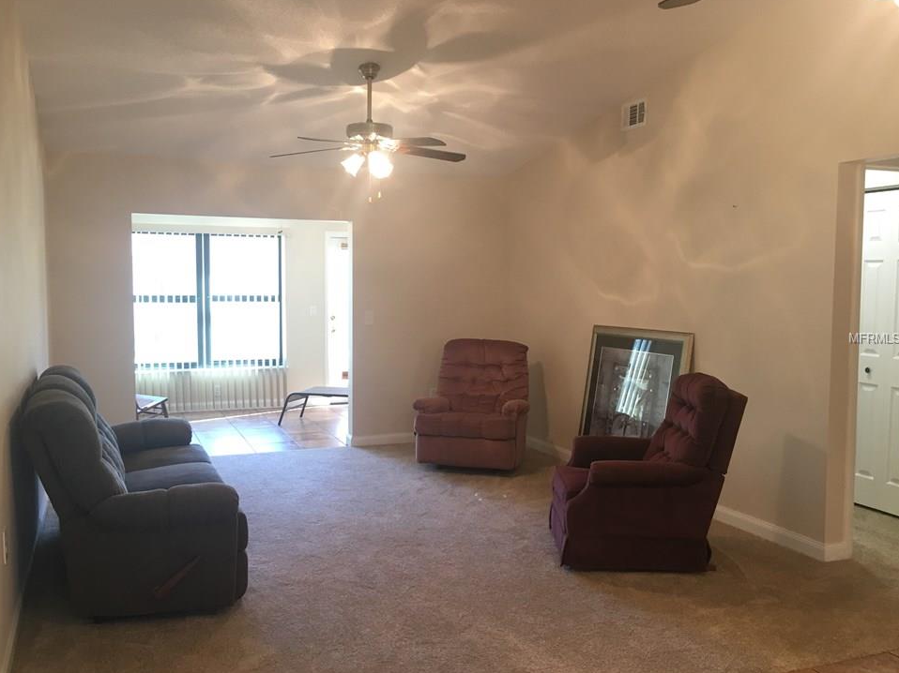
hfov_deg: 58.3
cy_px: 338
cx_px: 425
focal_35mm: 31
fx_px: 805
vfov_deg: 45.4
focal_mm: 4.15
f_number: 2.2
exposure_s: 1/30
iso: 80
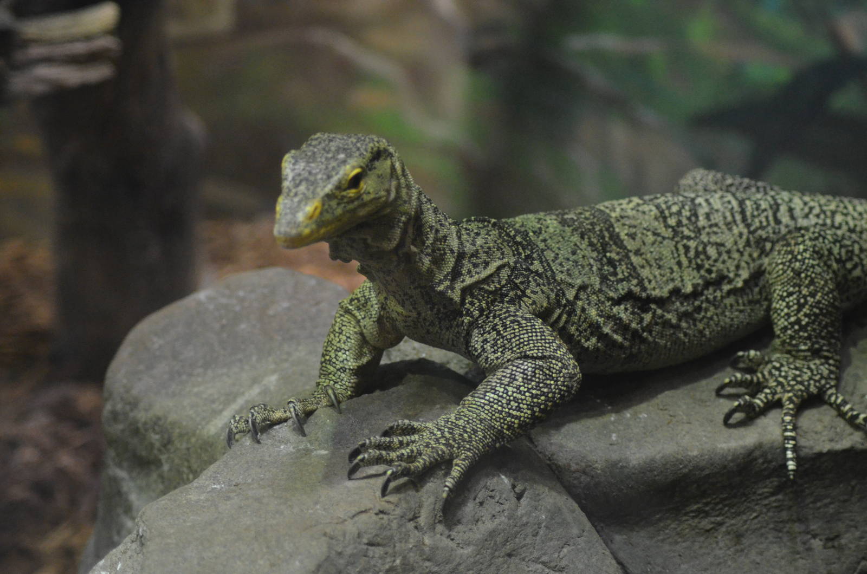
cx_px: 434
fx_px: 2524
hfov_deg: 19.5
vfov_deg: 13.0
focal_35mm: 105
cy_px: 287
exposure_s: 1/125
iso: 3200
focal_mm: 70
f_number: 4
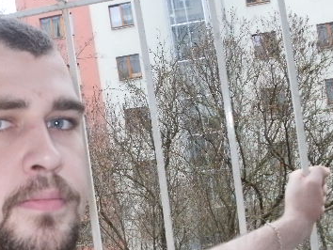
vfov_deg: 22.5
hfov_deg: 29.0
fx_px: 626
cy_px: 161
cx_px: 55
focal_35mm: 65
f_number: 3.5
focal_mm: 6.3
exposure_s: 1/30
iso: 125
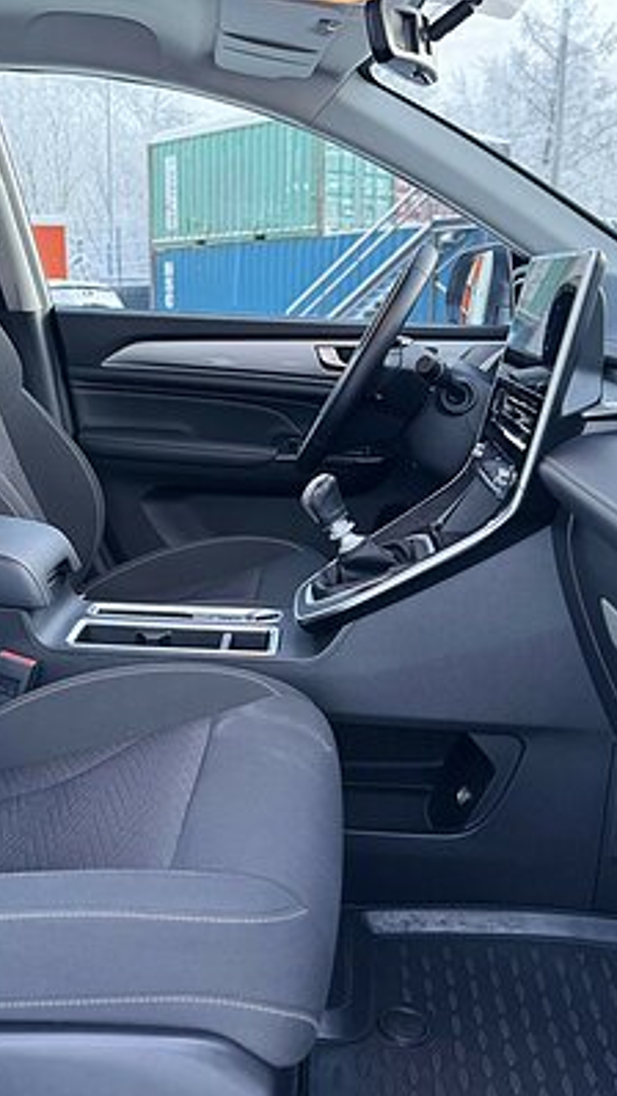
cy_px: 562
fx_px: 1047
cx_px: 163
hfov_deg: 32.3
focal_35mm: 36
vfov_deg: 55.3
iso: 250
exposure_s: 1/60
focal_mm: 6.76
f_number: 1.78
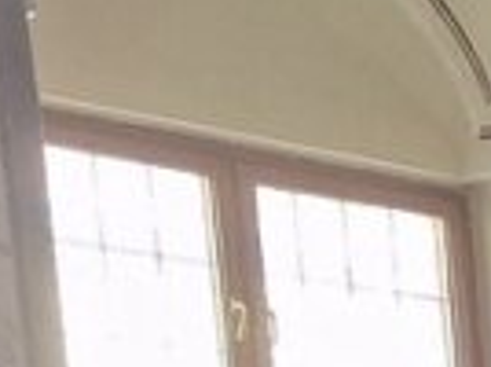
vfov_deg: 7.1
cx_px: 1623
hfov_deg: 8.6
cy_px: 1255
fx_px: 2492
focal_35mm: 176
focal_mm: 5.54
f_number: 1.8
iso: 100
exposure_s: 1/50
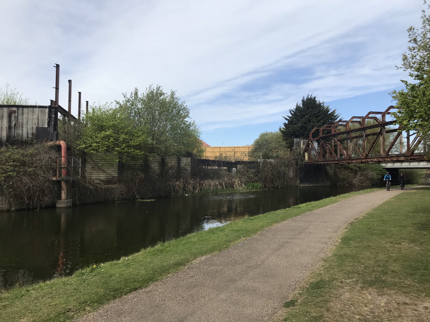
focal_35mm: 28
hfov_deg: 63.4
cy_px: 161
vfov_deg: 49.7
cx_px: 215
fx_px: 348
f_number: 1.8
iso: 20
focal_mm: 3.99
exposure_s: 1/2227
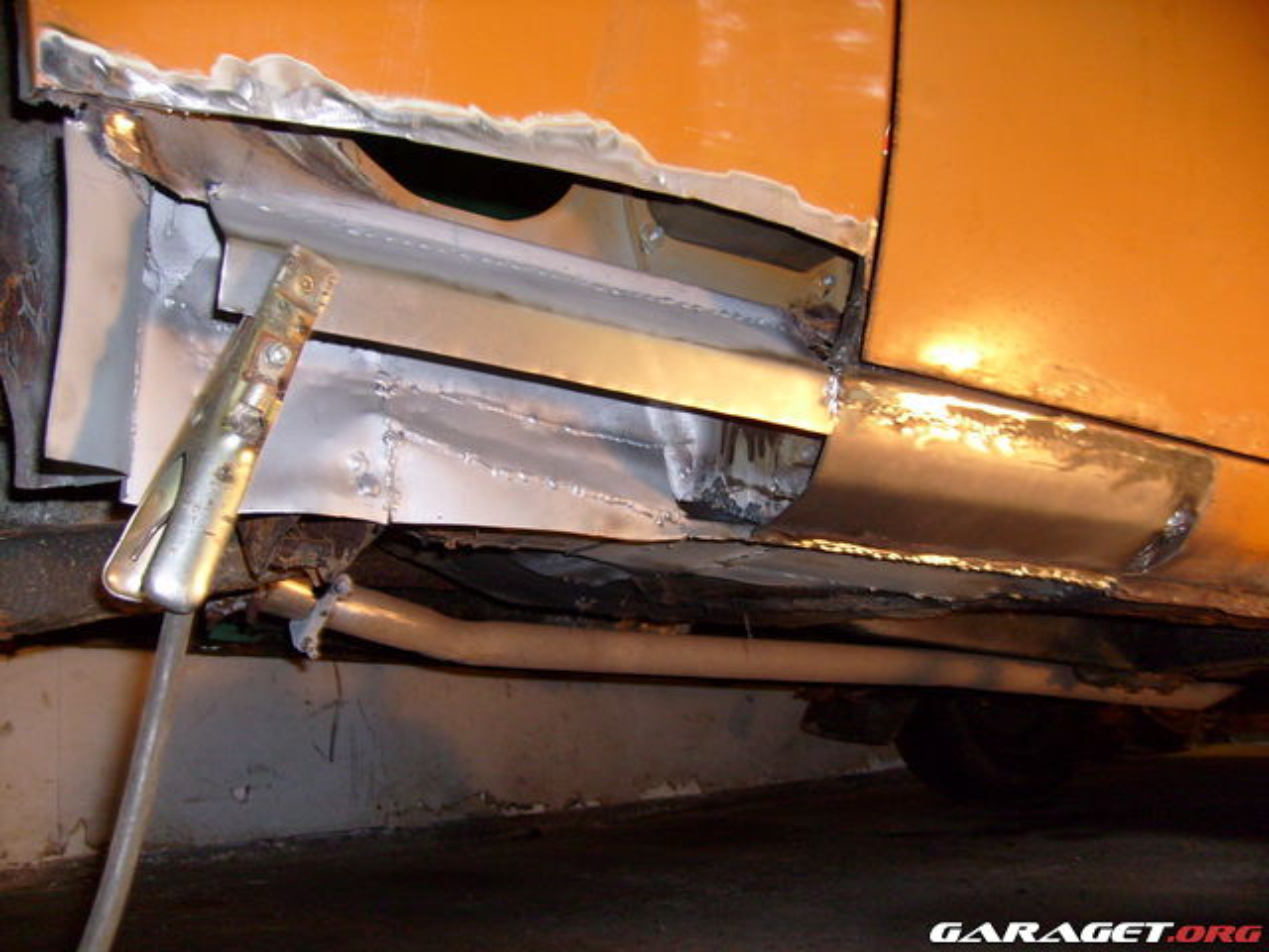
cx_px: 634
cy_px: 476
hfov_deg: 52.6
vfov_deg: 40.7
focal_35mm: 35
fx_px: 1283
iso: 100
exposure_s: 1/45
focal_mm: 5.8
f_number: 2.8
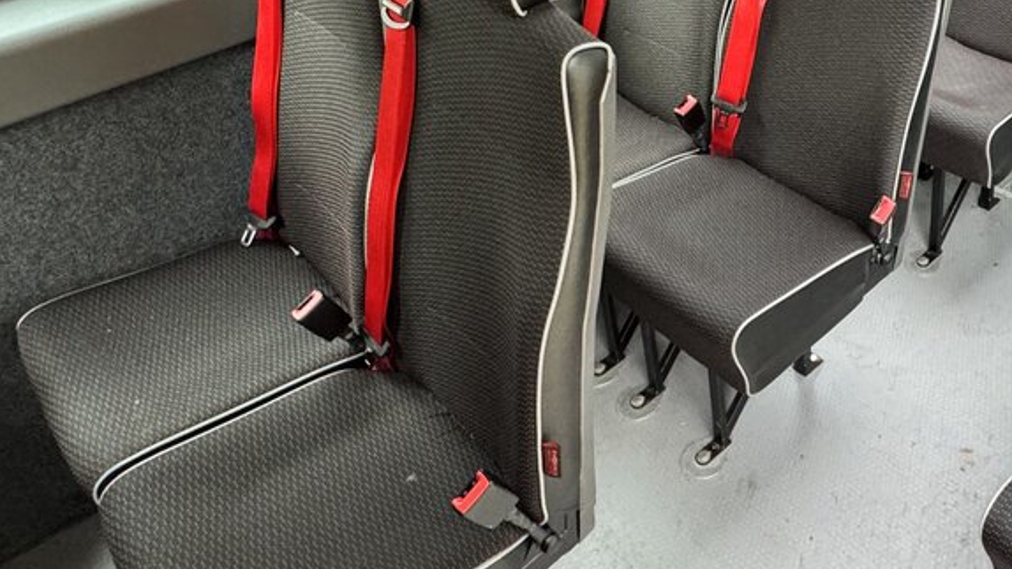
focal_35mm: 34
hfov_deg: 54.3
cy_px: 74
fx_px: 912
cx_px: 802
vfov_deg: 33.1
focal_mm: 2.22
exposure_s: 1/60
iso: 500
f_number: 2.2
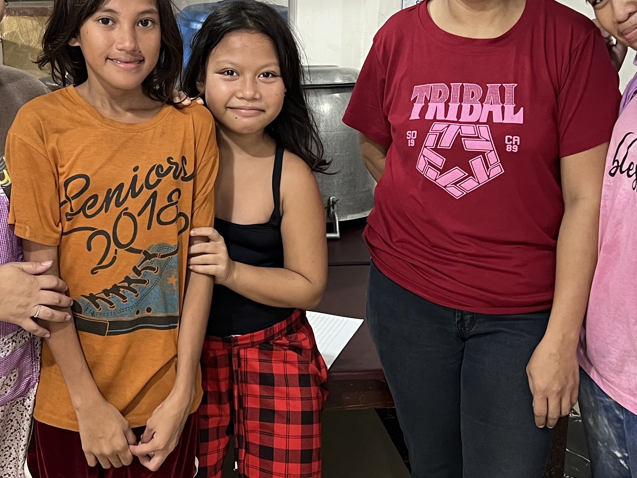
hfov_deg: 33.6
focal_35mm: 57
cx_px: 246
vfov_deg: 25.6
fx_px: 1049
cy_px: 199
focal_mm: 5.7
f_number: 1.5
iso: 250
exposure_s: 1/60
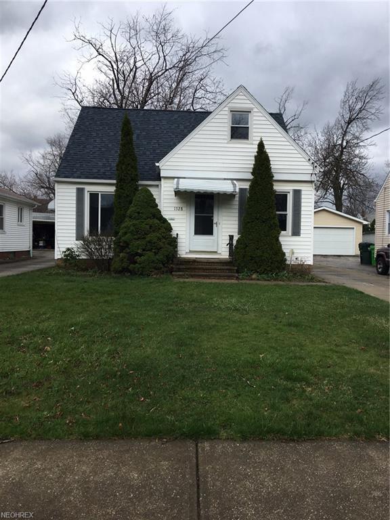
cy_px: 260
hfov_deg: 48.2
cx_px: 195
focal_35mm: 29
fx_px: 436
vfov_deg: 61.7
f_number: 2.2
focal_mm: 4.15
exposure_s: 1/680
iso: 25
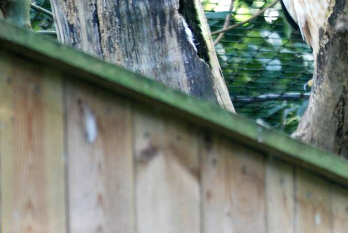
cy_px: -44
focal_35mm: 876
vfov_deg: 1.6
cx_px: 380
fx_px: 8475
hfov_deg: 2.4
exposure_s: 1/60
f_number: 5.3
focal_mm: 240
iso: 400
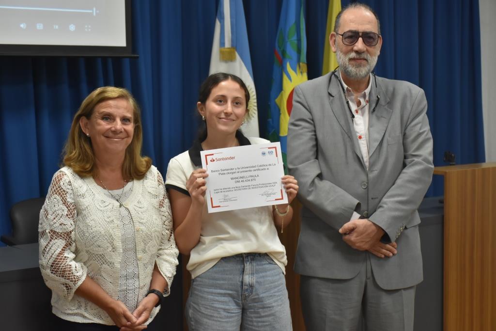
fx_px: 992
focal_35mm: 72
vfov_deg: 18.9
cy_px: 166
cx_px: 248
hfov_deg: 28.1
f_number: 5.6
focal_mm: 48
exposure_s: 1/125
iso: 1600
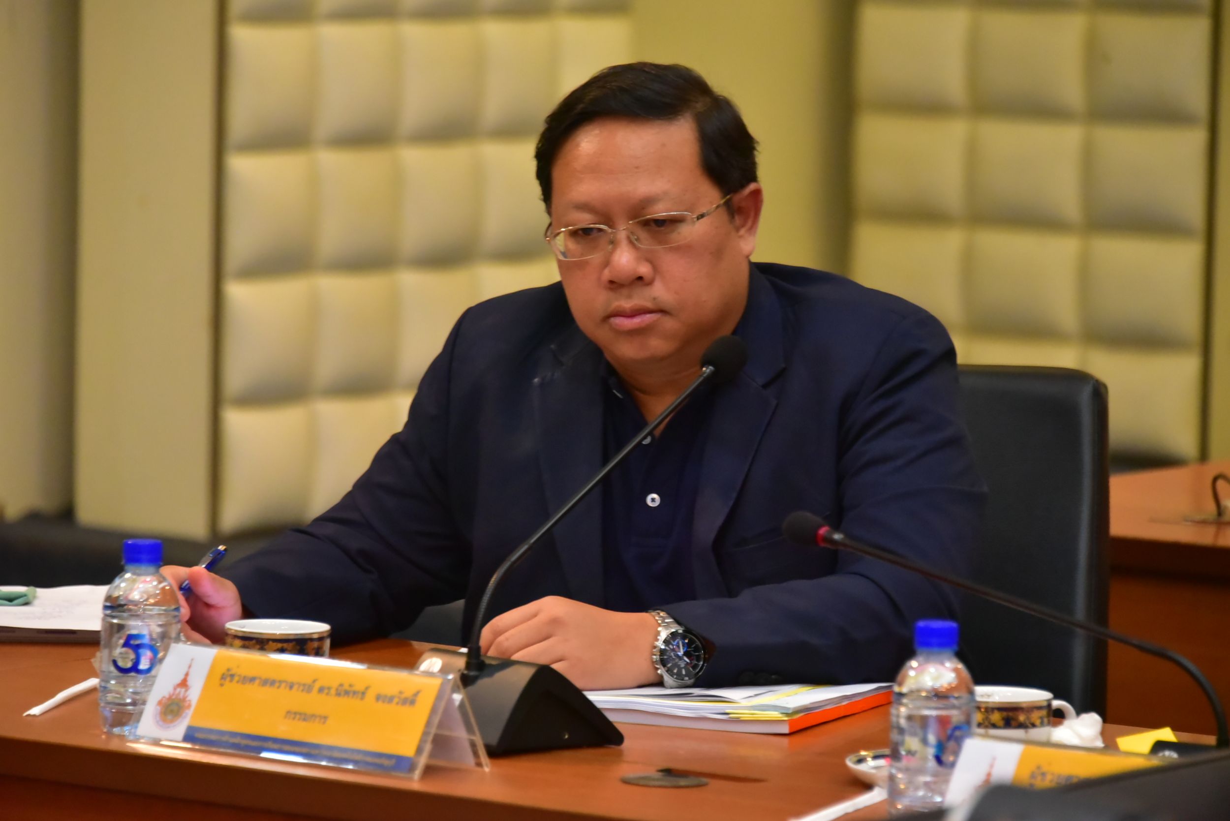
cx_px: 615
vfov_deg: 6.9
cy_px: 410
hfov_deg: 10.3
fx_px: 6836
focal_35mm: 200
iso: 8000
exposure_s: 1/160
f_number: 6.3
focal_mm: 200
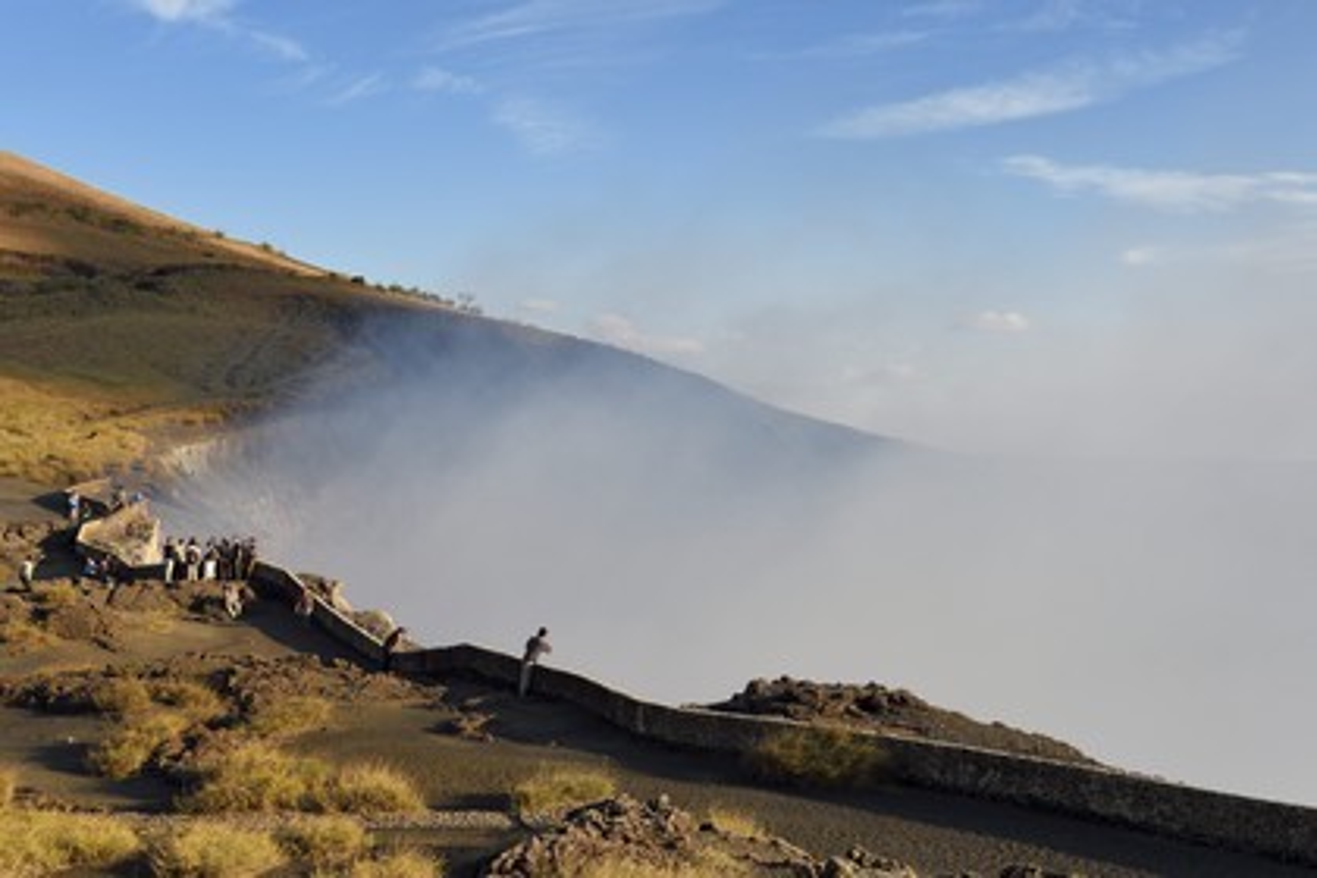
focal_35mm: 42
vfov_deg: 31.9
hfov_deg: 46.4
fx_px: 1536
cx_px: 658
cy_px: 439
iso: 200
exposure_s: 1/200
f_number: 13
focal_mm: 42
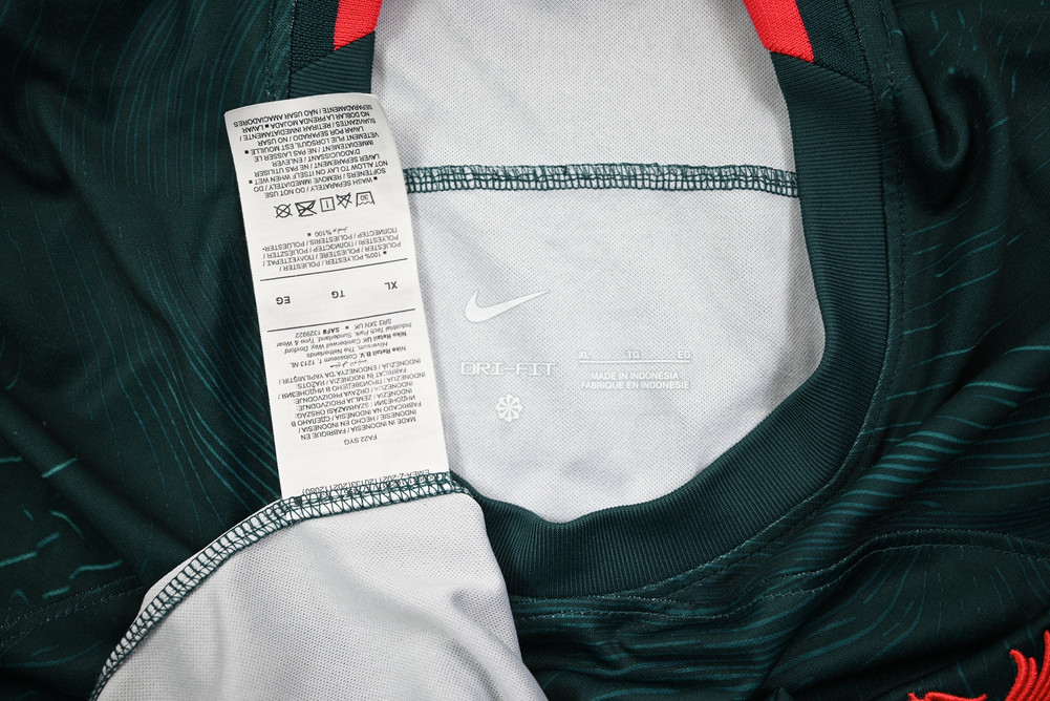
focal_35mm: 34
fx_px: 977
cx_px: 525
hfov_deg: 56.5
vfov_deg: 39.4
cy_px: 350
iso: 200
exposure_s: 1/90
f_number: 5
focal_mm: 33.5
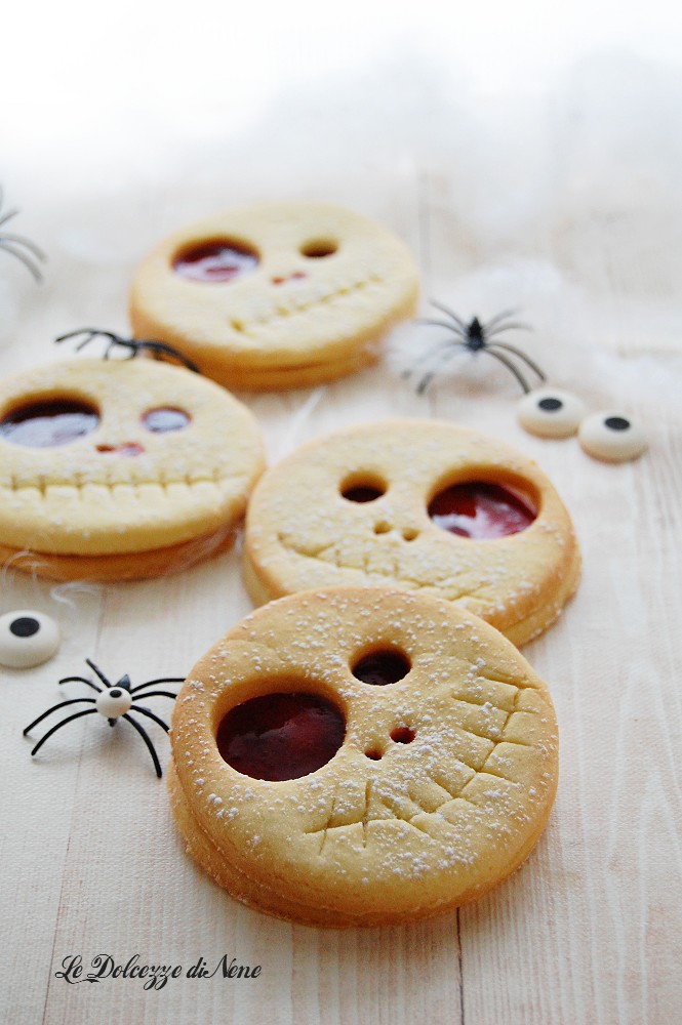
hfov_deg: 17.5
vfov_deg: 26.0
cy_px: 512
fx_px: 2220
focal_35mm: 78
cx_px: 341
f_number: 5.6
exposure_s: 1/30
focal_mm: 52
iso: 800
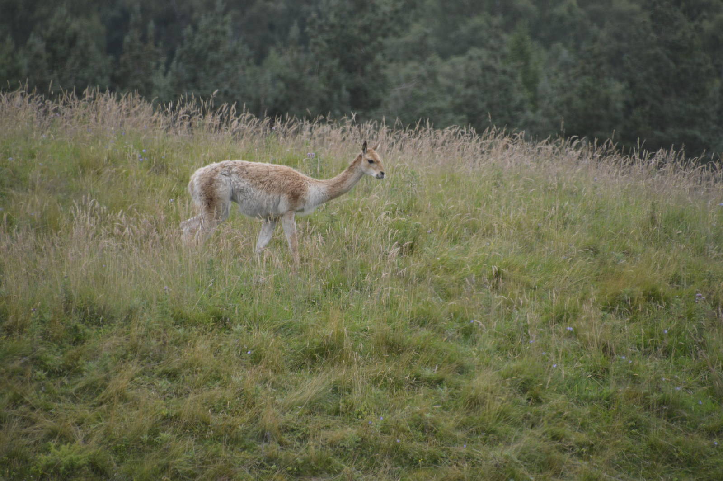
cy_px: 240
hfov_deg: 4.6
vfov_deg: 3.0
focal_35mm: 450
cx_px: 362
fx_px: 9030
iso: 720
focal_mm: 300
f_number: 6.3
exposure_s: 1/500
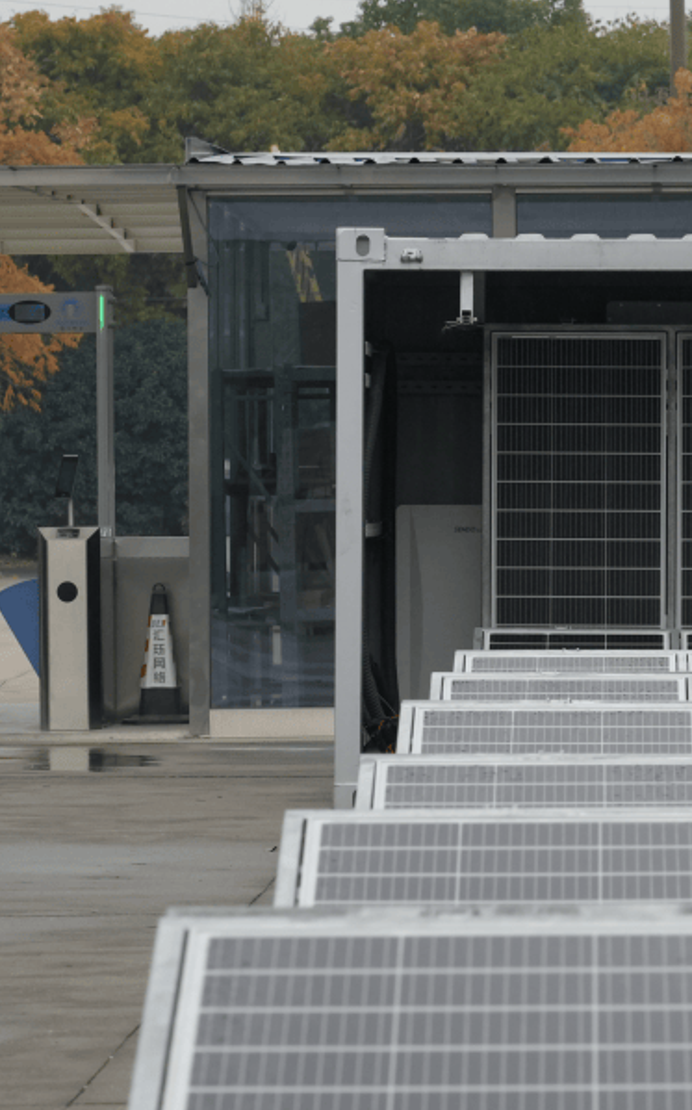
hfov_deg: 5.4
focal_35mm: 241
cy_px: 555
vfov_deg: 8.7
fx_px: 7283
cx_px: 781
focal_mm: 105
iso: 1600
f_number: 8
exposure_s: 1/200
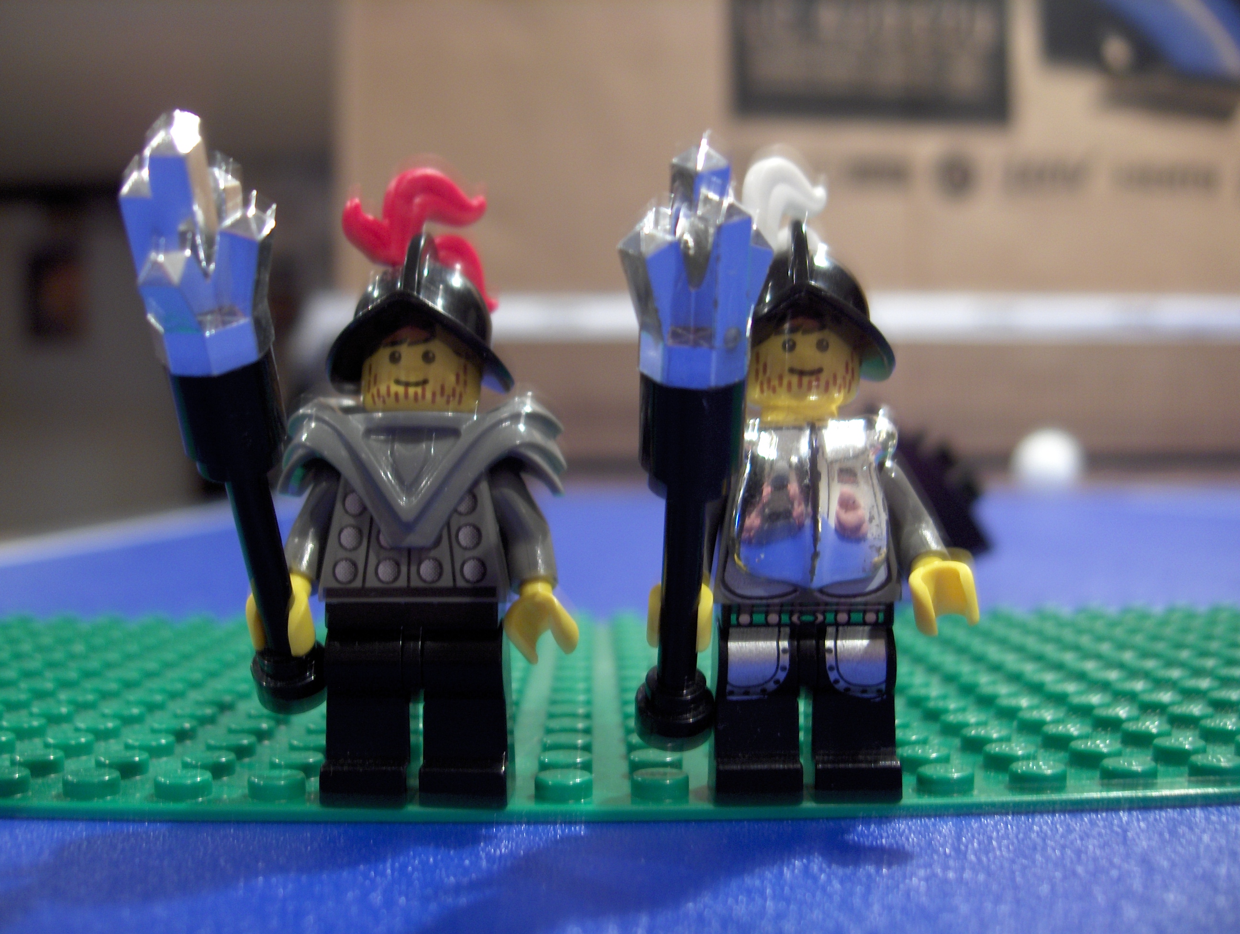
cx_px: 620
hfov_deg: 47.8
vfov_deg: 36.9
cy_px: 467
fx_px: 1399
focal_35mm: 39
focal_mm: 8
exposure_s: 1/1.69
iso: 100
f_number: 2.8
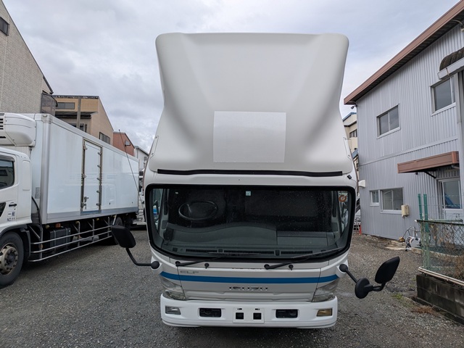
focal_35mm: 24
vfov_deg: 56.8
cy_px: 174
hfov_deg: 71.6
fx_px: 322
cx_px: 232
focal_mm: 4.53
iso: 29
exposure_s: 1/1325
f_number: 1.7
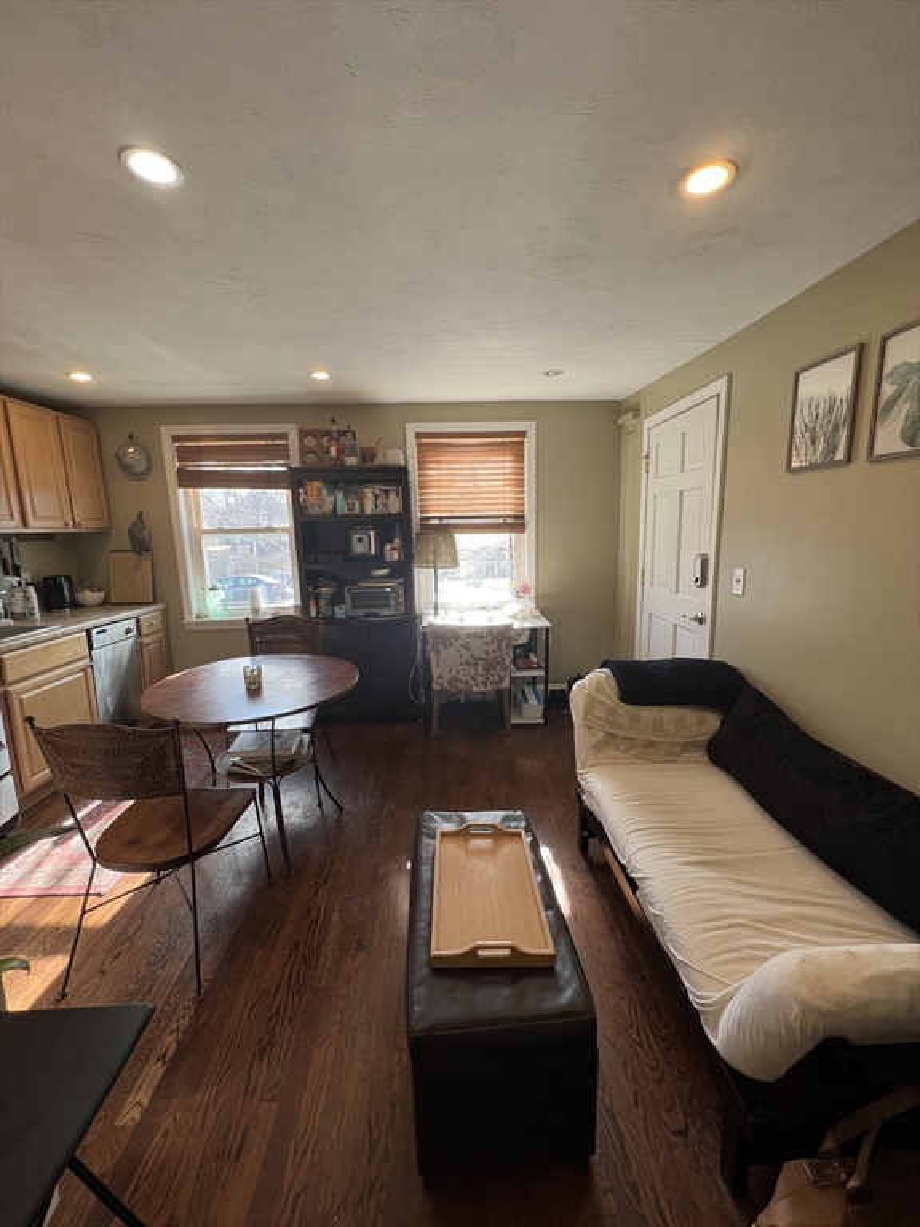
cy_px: 614
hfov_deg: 89.9
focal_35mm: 13
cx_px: 460
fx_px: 461
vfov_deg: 106.2
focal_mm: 1.57
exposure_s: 1/120
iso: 64
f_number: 1.8
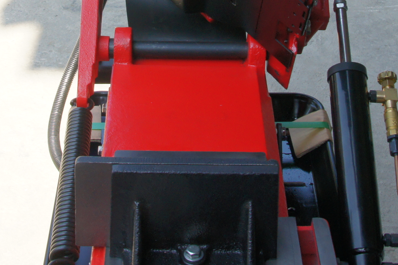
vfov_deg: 15.1
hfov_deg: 23.1
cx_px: 156
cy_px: -32
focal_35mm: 88
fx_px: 973
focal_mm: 20
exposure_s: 1/80
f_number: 9
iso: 200
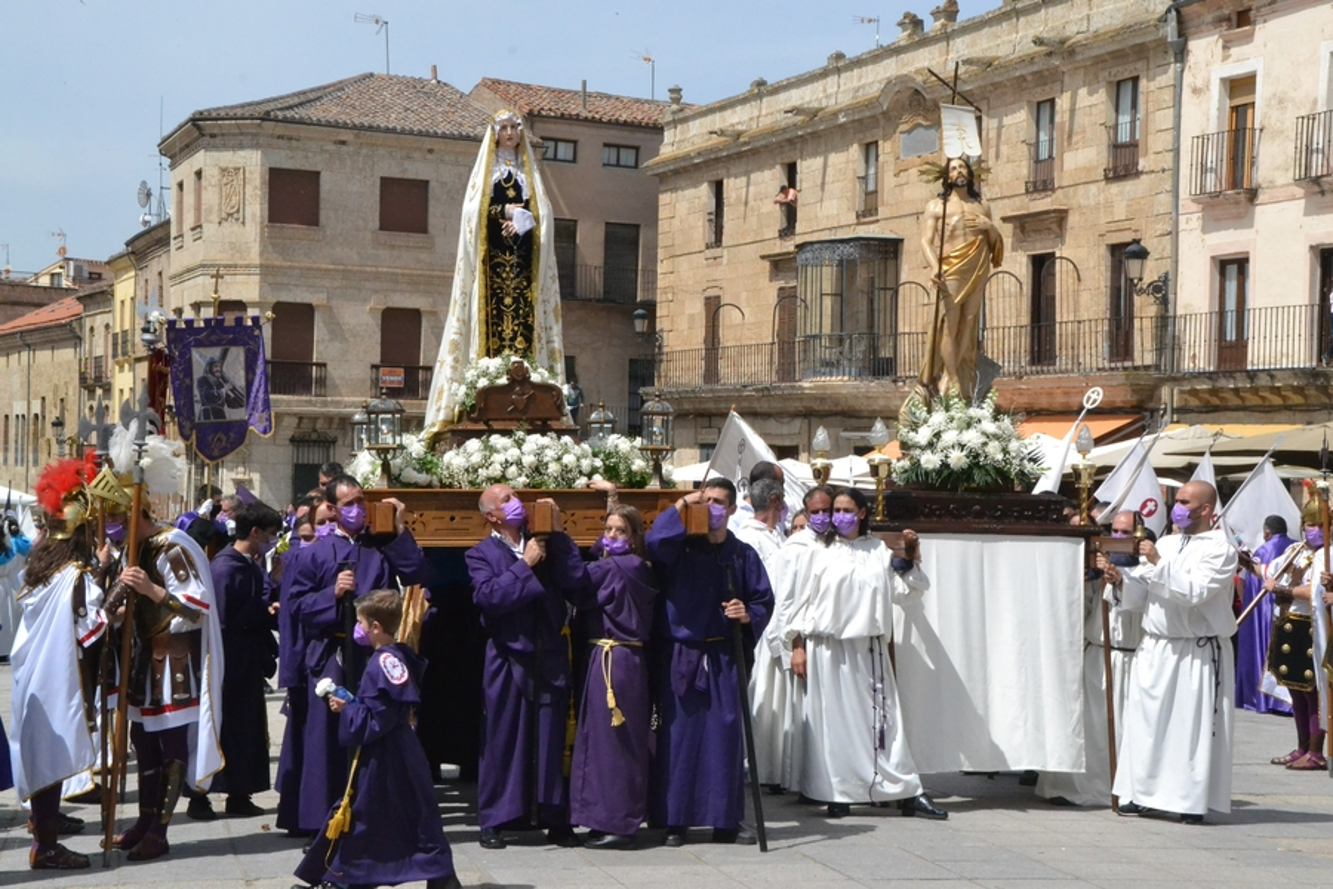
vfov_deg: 20.2
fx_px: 2499
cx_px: 666
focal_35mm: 68
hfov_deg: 29.9
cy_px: 444
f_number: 20
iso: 3200
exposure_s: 1/1600
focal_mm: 45
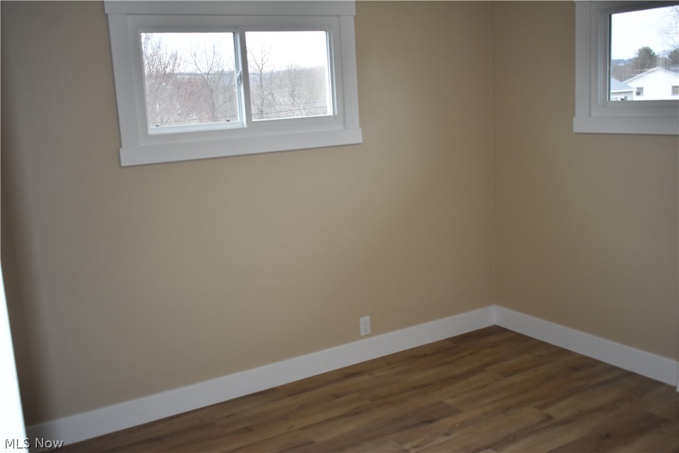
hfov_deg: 51.3
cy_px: 226
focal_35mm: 38
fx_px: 707
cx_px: 340
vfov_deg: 35.5
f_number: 4
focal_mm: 25
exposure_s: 1/200
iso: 560
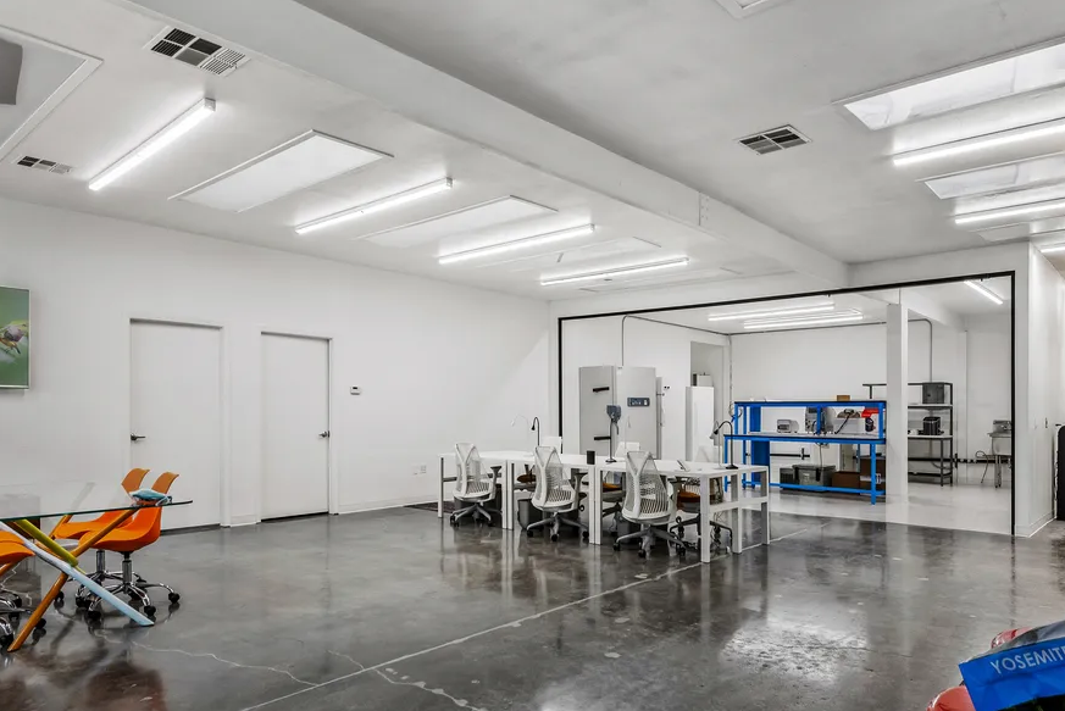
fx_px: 651
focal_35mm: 22
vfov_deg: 57.1
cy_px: 406
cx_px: 573
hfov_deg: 78.4
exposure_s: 1/4
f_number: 8
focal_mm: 16
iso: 640
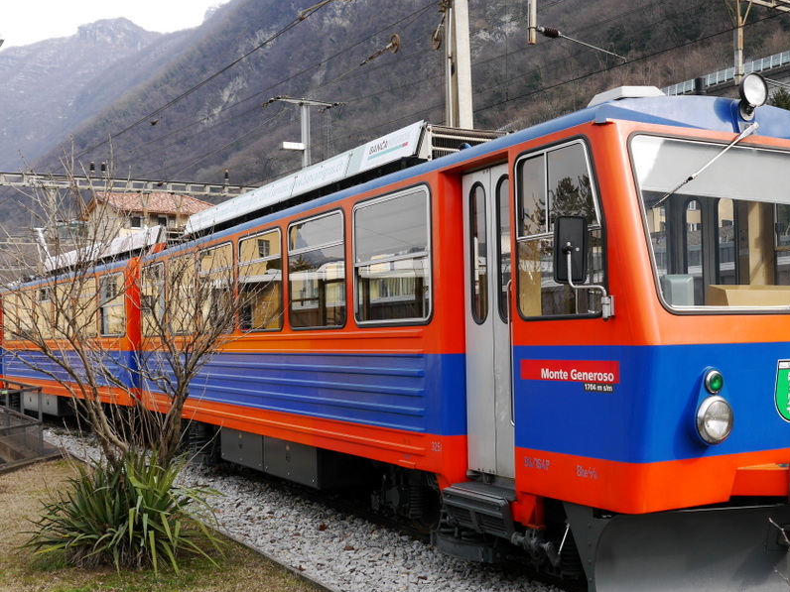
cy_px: 321
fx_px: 1073
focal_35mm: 47
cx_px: 482
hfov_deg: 40.2
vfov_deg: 30.9
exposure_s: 1/200
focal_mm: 17
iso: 160
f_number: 6.3
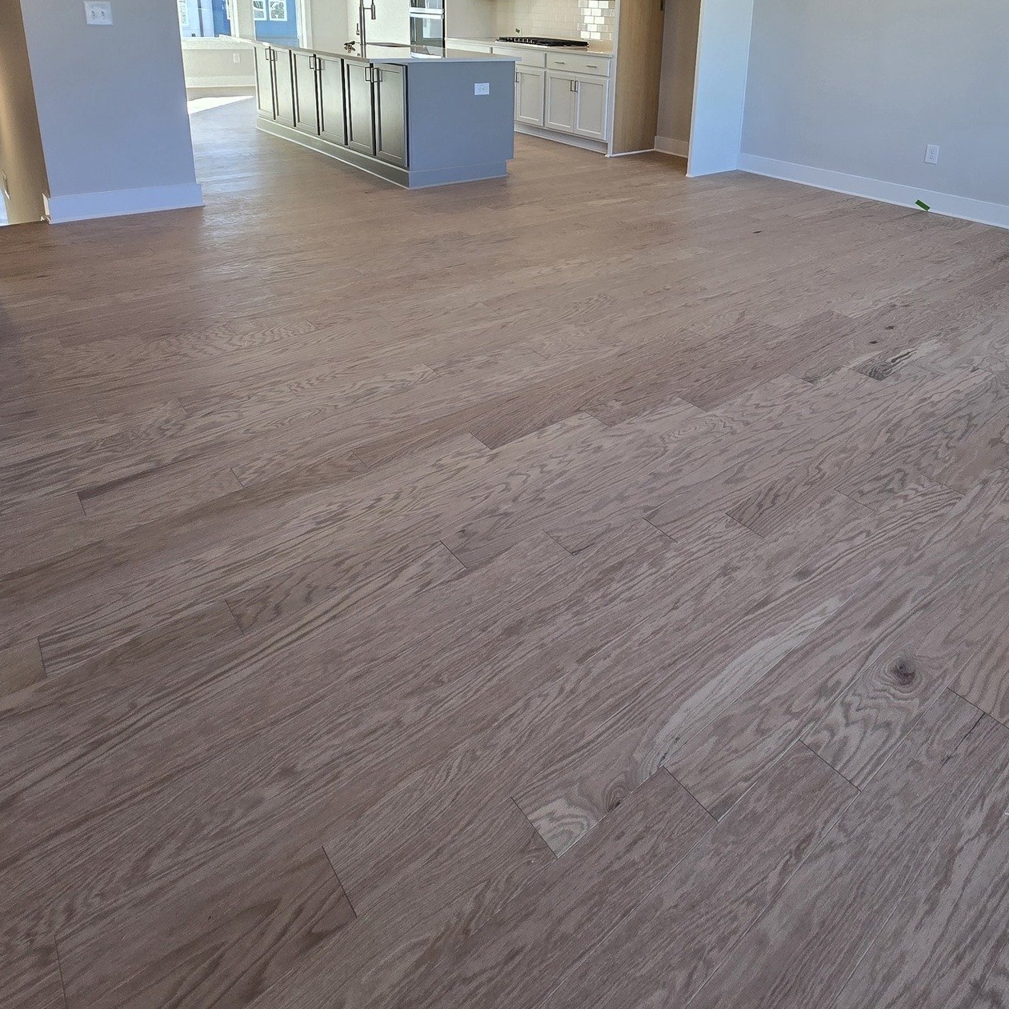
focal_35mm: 21
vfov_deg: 66.4
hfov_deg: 71.5
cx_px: 595
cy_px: 222
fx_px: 693
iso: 50
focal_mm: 2.2
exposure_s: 1/60
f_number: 2.2
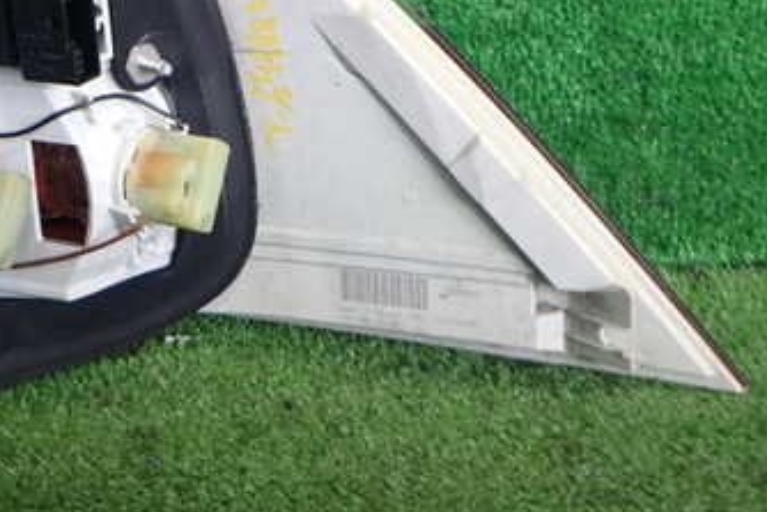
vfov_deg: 23.9
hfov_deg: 34.5
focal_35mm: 56
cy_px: 110
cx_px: 154
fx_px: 1194
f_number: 2.3
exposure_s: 1/50
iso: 200
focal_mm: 5.4
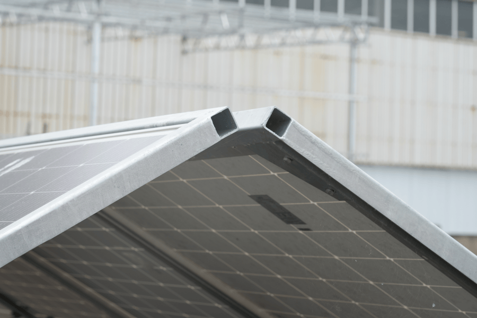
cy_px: 159
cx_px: 238
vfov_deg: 13.0
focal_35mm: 105
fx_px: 1391
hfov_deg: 19.5
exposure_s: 1/400
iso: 400
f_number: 9
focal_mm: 105
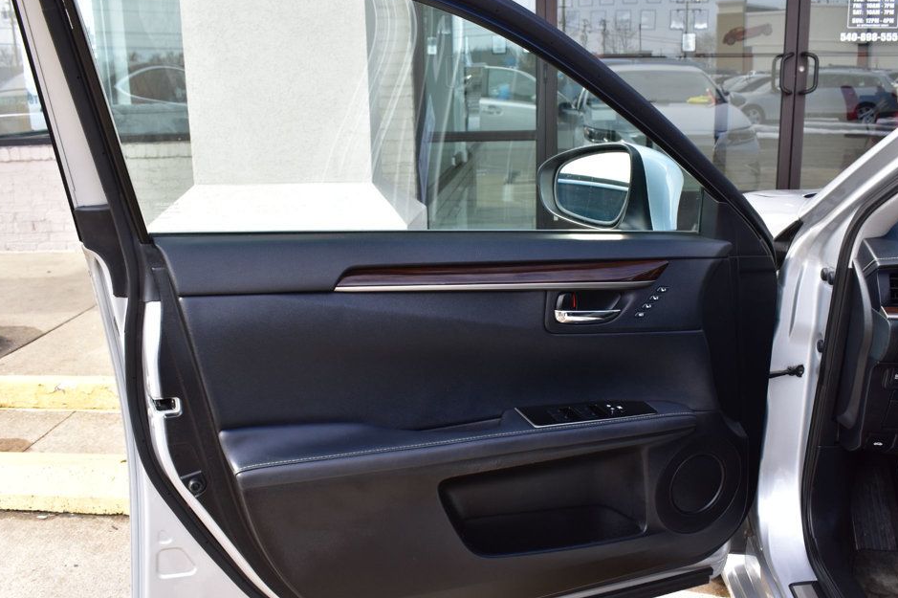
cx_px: 467
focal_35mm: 36
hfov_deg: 53.1
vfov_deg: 36.8
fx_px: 897
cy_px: 312
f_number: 9
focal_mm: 22
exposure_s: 1/125
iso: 400
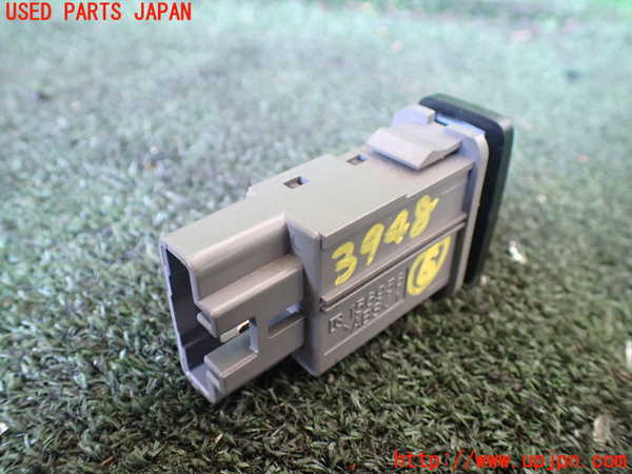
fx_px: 548
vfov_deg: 46.8
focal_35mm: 30
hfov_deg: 60.0
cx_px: 316
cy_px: 237
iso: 800
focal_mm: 5.4
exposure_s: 1/30
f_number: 2.3
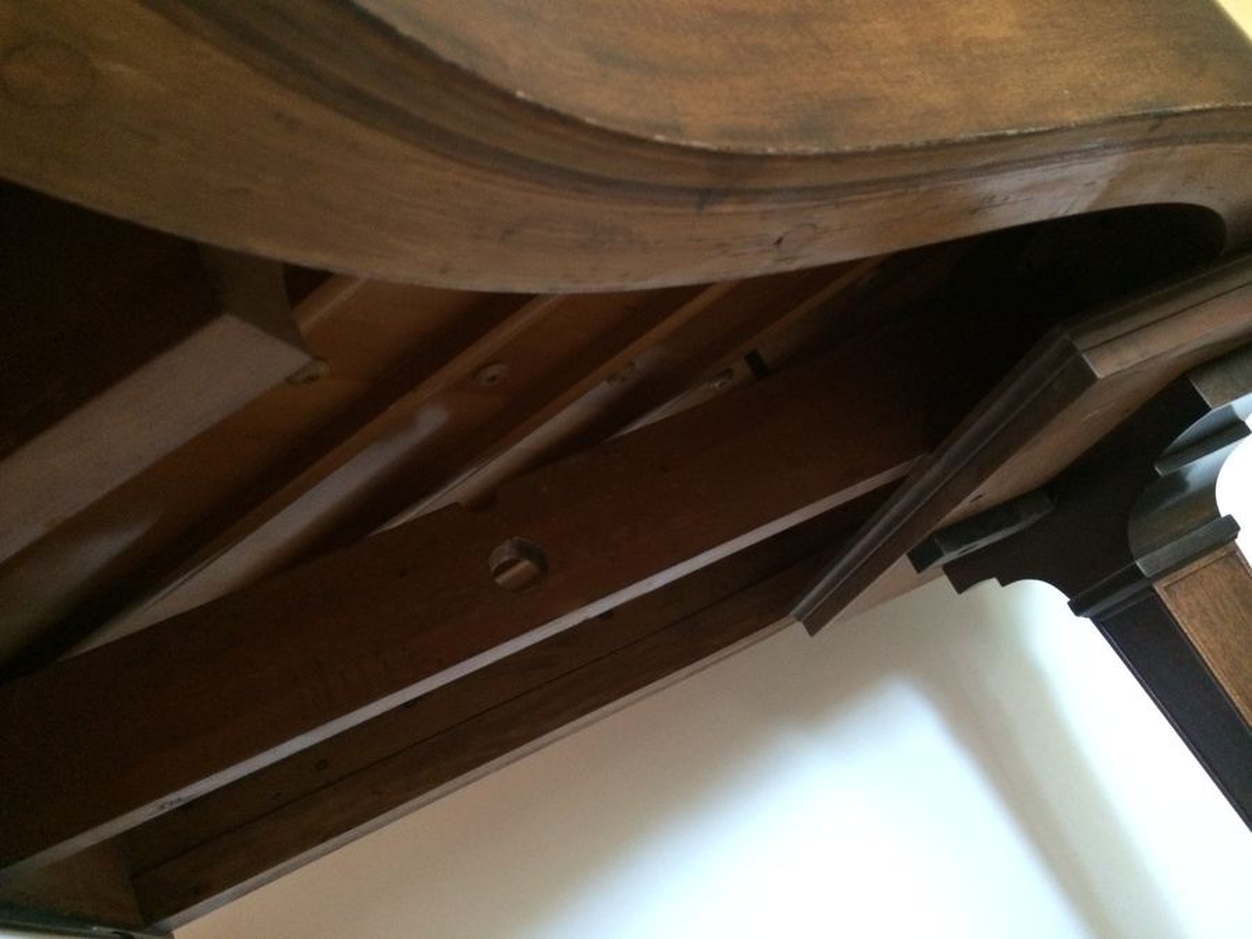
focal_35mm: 30
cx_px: 626
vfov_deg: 46.8
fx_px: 1085
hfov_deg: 60.0
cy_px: 470
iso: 400
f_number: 2.2
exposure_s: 1/15
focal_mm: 4.12
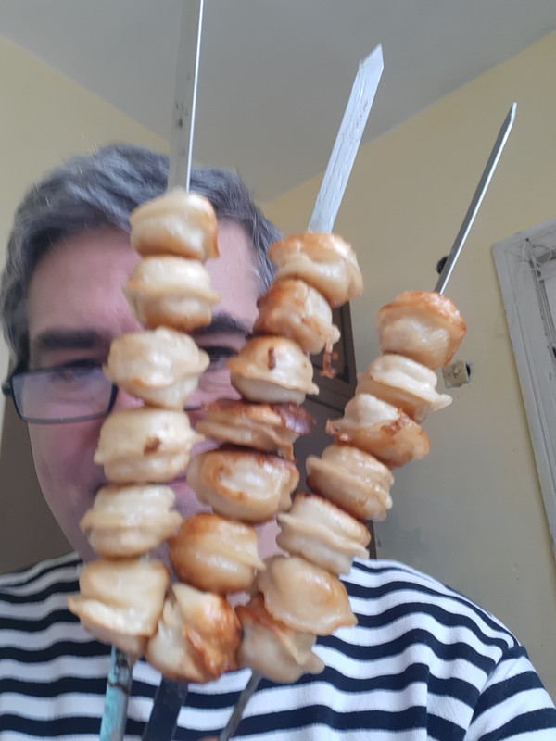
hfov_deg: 45.4
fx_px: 664
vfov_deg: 58.4
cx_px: 278
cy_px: 370
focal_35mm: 31
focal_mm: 3.75
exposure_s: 1/33
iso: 100
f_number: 2
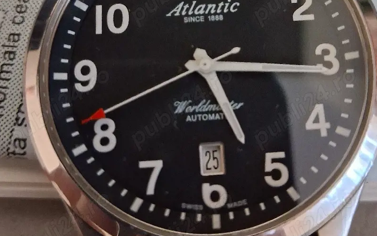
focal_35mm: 48
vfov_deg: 25.6
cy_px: 3
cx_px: 213
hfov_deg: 41.8
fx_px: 493
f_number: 1.8
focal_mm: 4
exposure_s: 1/17
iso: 1250
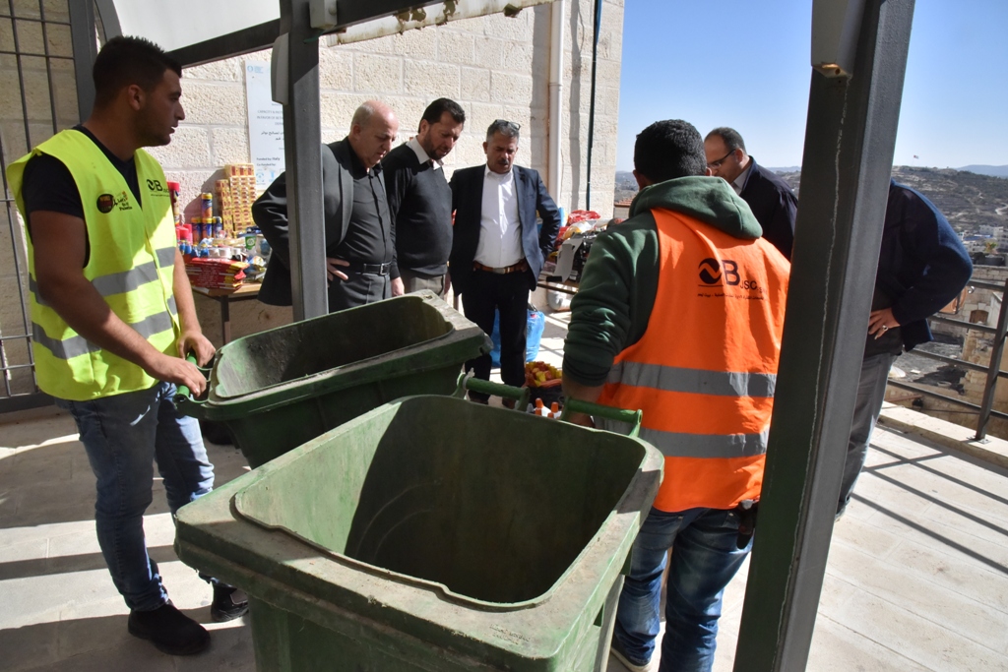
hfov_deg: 73.7
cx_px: 504
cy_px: 336
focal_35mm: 24
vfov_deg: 53.1
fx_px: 672
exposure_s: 1/1600
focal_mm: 24
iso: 3200
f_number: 20
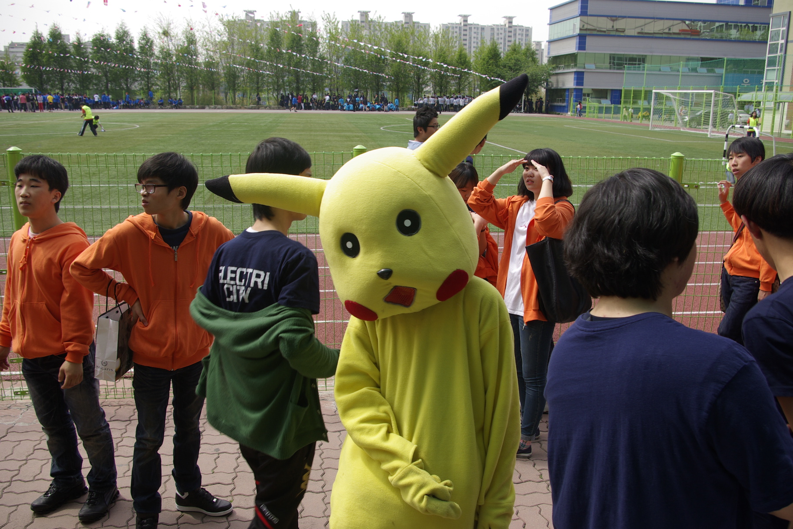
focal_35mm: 32
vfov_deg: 41.7
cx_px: 396
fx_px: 694
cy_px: 264
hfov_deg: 59.5
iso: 100
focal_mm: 21
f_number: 6.7
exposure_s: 1/125
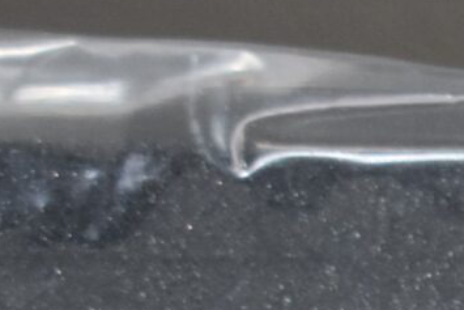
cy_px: 659
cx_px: 1312
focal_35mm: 433
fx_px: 5583
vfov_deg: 3.2
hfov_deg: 4.6
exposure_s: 1/200
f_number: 5
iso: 800
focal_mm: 40
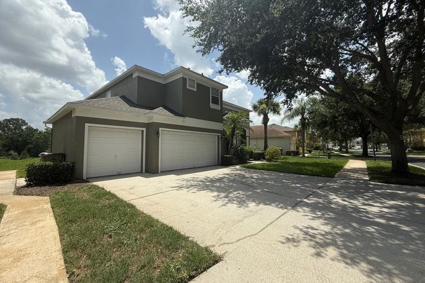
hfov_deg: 100.4
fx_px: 177
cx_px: 207
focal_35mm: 15
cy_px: 137
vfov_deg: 77.3
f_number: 2.2
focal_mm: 2.22
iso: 50
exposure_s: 1/2506
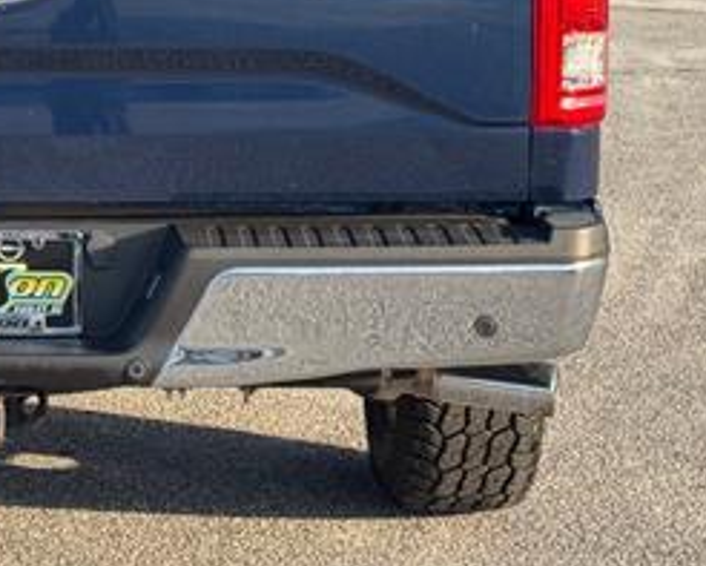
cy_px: -69
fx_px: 2550
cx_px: 52
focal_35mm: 122
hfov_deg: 15.6
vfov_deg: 12.4
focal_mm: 6.76
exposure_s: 1/756
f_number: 1.78
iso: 64
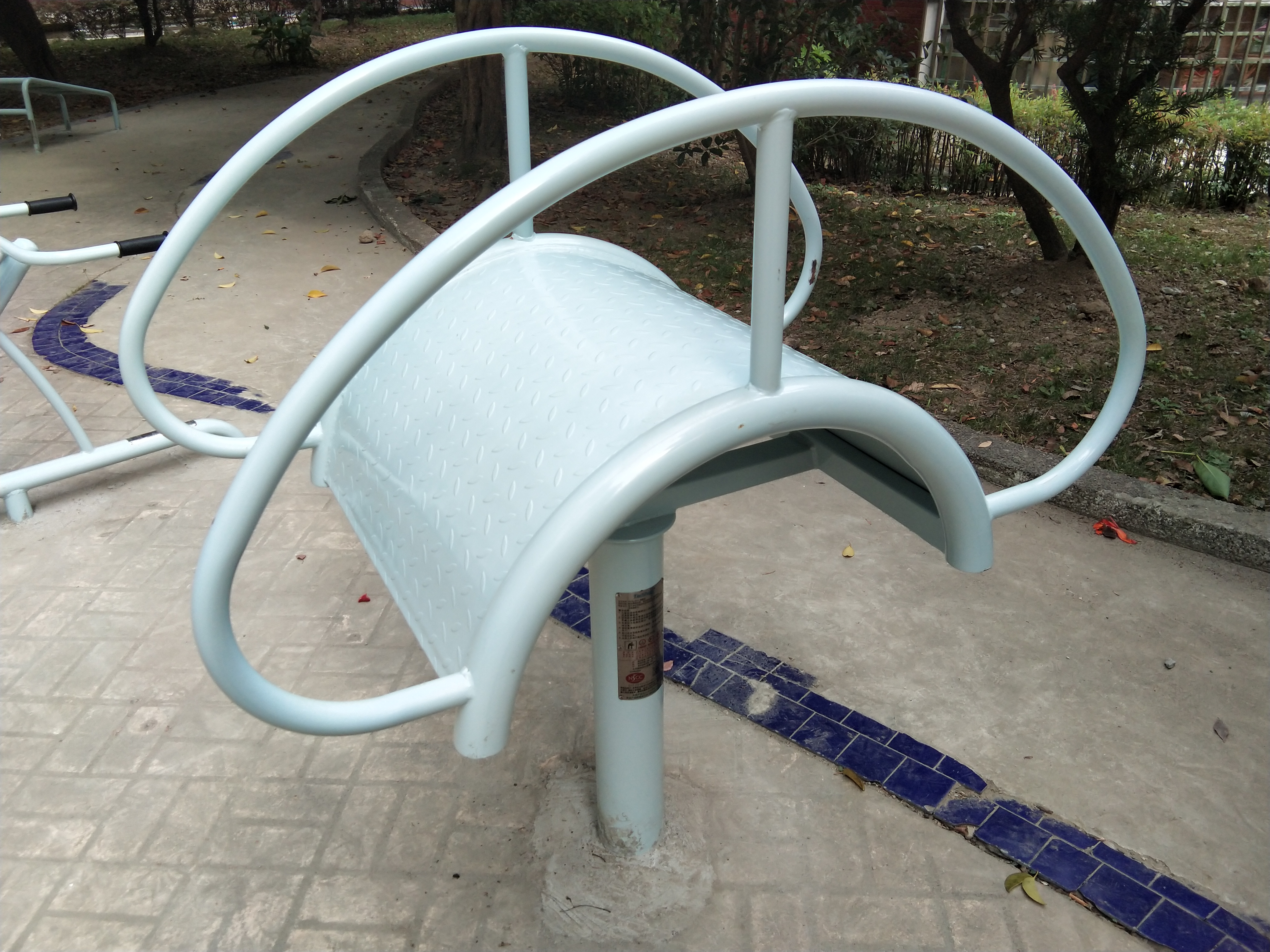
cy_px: 476
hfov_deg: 58.4
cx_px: 635
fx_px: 1137
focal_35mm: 31
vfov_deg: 45.4
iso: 50
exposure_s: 1/215
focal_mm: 3.69
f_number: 2.2
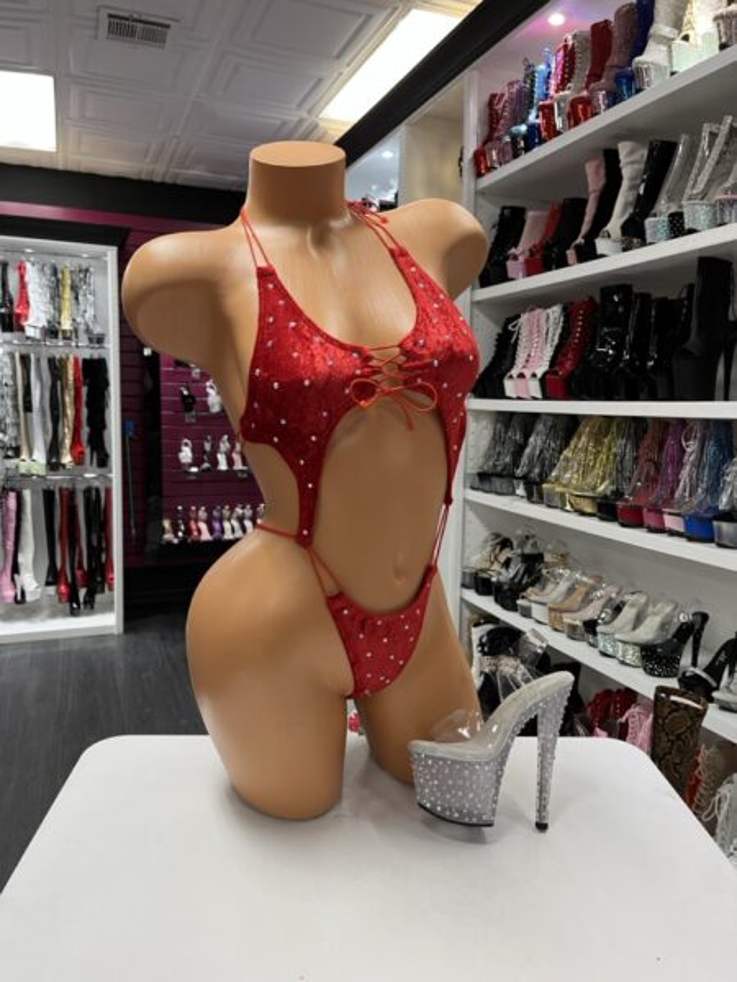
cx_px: 368
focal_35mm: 26
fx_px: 738
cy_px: 491
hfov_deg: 53.1
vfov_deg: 67.3
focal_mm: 5.1
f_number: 1.6
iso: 125
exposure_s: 1/60
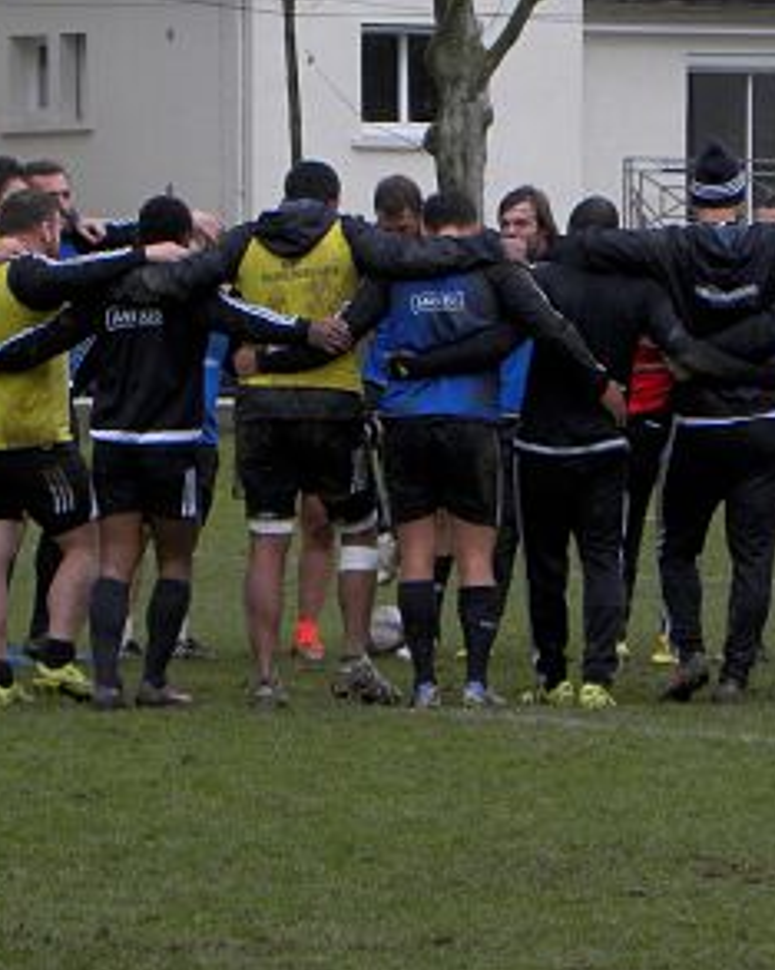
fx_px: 10562
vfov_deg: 5.3
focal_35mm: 368
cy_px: 371
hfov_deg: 4.2
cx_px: 576
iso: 158
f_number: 4.5
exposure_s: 1/73.1
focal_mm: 32.7
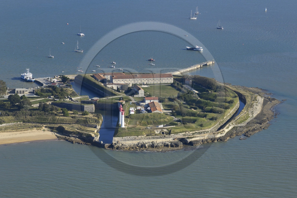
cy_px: 99
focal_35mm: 105
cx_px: 148
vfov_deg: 13.0
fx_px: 866
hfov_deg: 19.5
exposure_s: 1/500
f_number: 5.6
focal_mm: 70
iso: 100
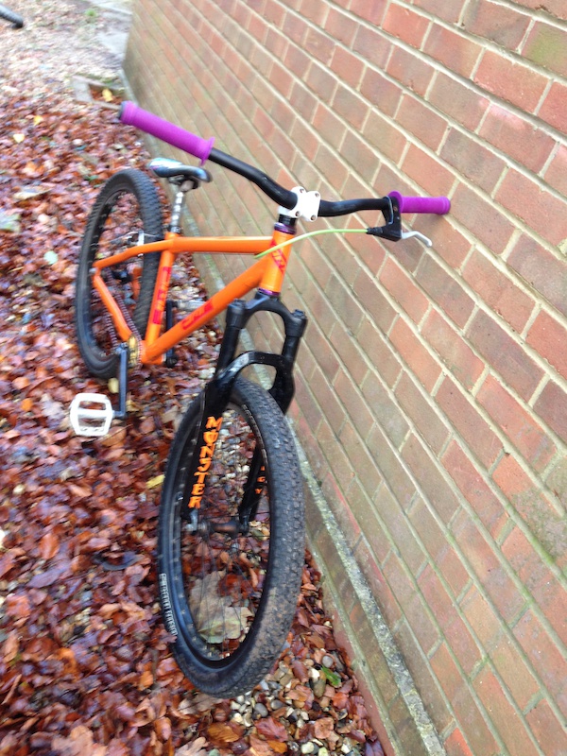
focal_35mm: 33
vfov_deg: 55.4
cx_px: 284
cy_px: 378
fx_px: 721
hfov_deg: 42.9
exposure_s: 1/20
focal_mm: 4.12
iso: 80
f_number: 2.4
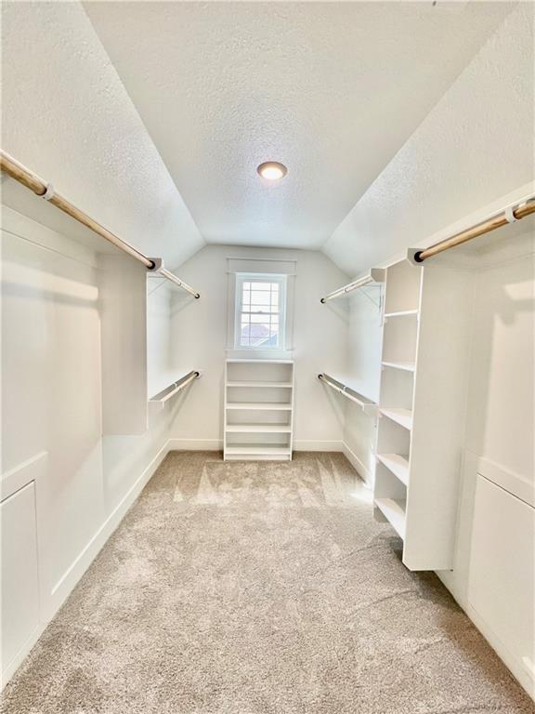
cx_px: 268
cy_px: 357
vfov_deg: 106.2
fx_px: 268
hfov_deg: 89.9
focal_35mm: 13
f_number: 1.8
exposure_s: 1/120
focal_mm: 1.57
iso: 64
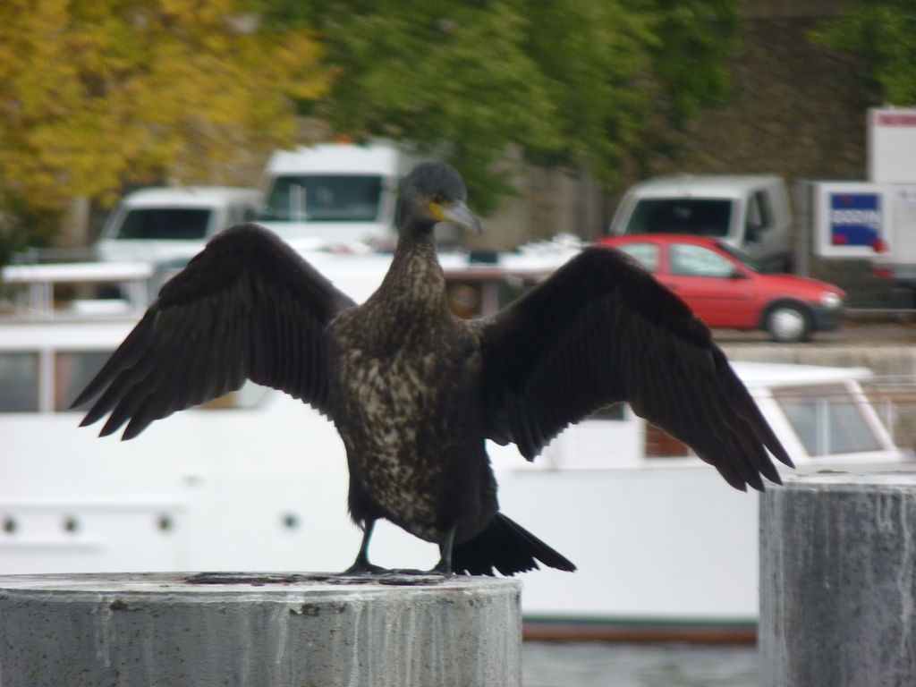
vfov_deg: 3.1
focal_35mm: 486
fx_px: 12860
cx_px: 458
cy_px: 344
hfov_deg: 4.1
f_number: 4.4
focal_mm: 86.4
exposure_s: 1/250
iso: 250
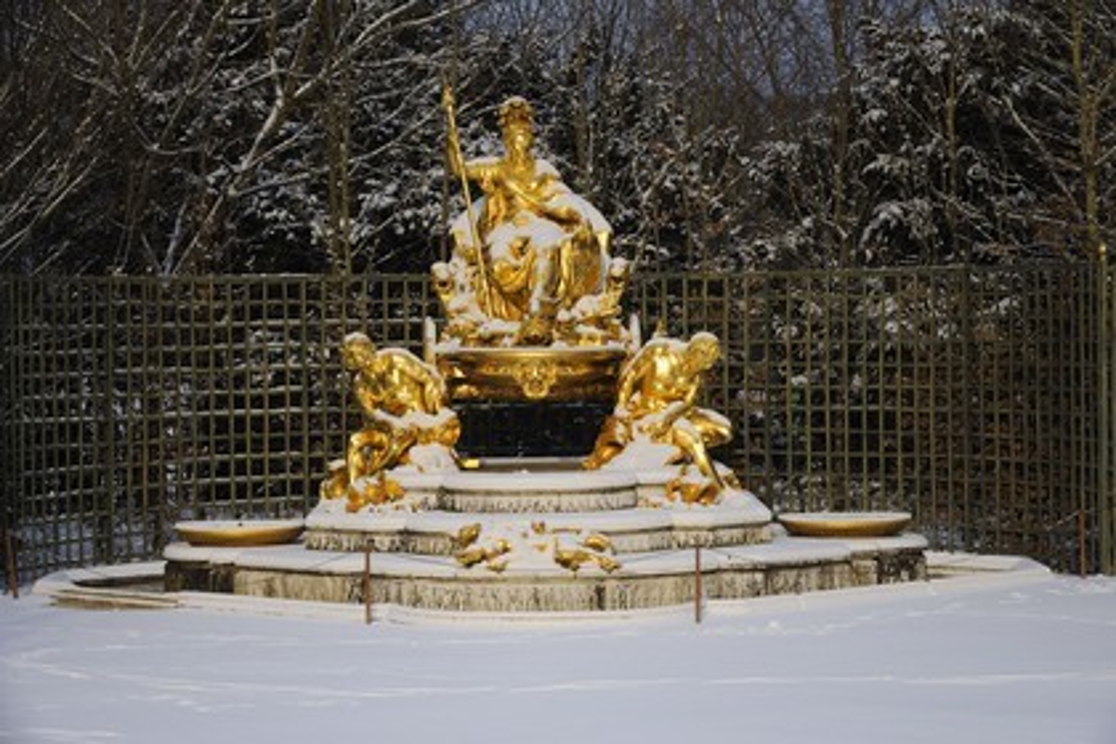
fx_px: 3162
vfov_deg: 13.4
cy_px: 372
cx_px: 558
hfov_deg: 20.0
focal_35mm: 102
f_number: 11
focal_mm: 102
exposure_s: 1/160
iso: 200
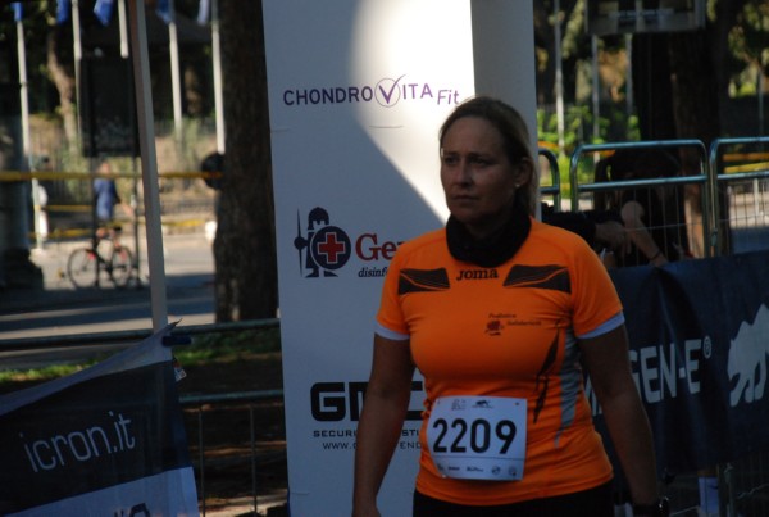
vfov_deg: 7.7
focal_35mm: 180
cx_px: 384
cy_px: 258
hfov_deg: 11.4
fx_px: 3854
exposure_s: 1/1000
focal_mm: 120
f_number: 5.6
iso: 1000
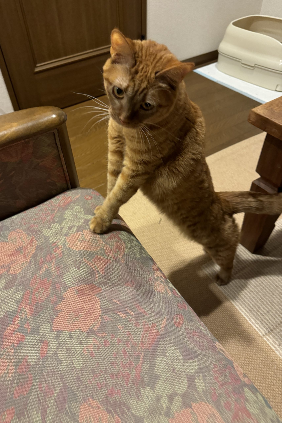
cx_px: 124
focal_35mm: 25
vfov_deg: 71.5
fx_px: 294
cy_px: 212
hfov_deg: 51.2
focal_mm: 6.86
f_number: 1.78
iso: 640
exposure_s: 1/40
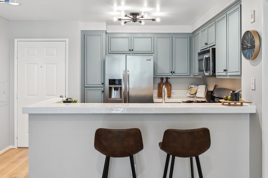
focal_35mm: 32
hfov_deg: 58.7
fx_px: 238
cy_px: 89
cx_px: 134
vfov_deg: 41.1
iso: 200
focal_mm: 32
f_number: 8
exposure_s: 1/10
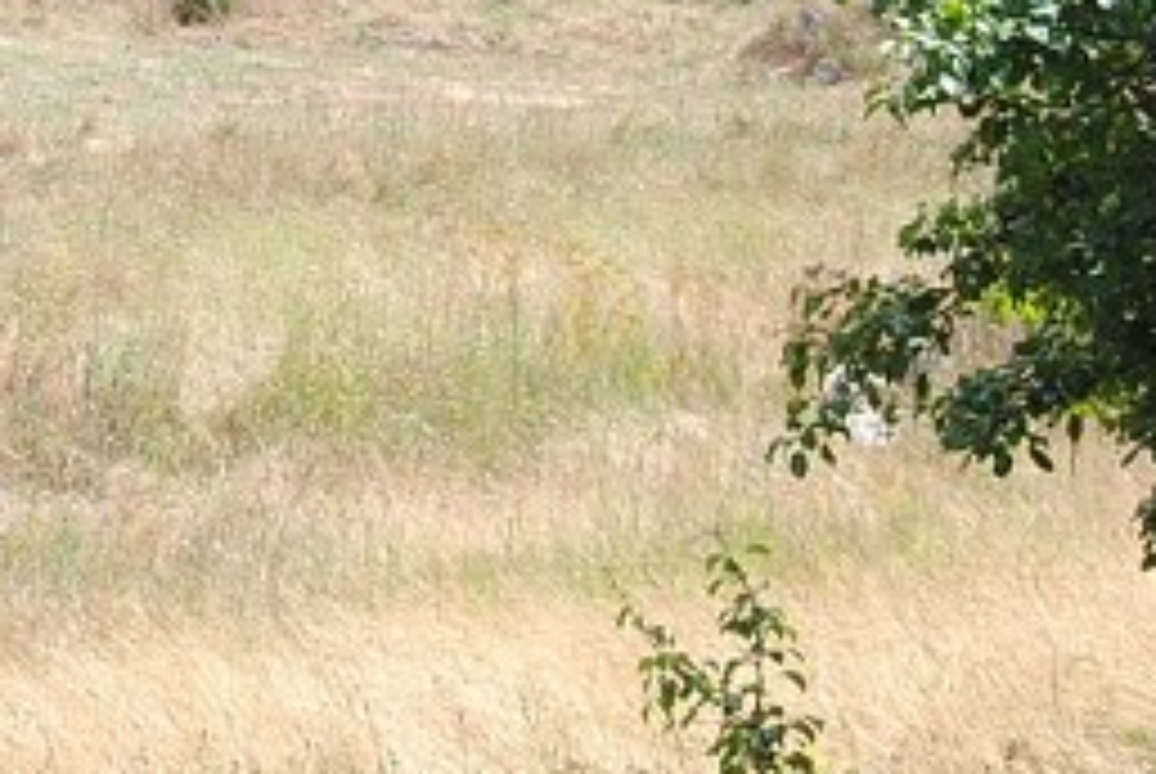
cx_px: -517
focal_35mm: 223
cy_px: -279
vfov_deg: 6.1
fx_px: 7169
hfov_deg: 9.0
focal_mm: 32
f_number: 8
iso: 200
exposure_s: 1/250
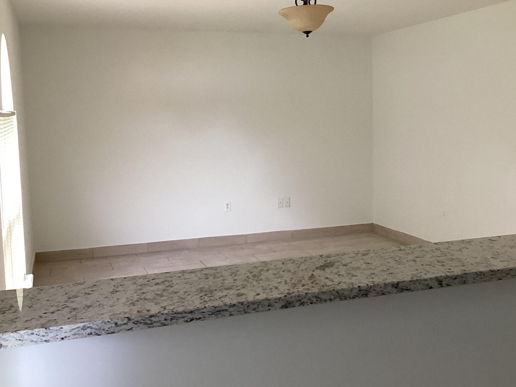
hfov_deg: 44.7
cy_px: 176
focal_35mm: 42
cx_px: 289
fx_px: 626
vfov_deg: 34.3
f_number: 2.4
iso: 200
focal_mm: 3.3
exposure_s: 1/60
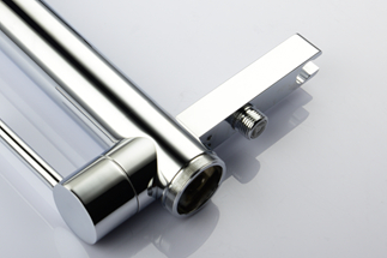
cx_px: 87
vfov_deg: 11.4
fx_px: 1279
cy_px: 7
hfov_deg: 17.1
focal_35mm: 119
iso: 64
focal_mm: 48
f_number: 10
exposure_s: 1/200
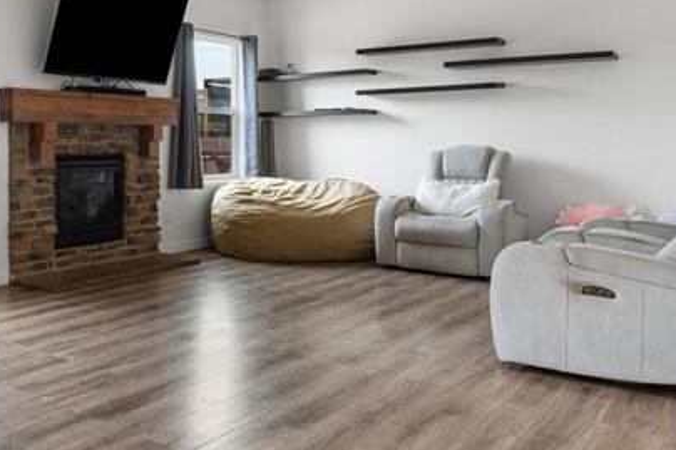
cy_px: 124
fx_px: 713
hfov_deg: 44.7
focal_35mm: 38
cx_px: 33
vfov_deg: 34.4
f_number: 9
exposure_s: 1/6
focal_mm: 15
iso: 400
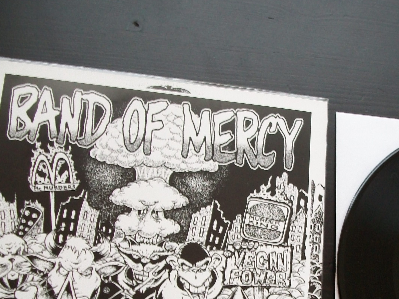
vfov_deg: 26.0
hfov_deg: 34.6
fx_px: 634
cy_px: 243
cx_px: 272
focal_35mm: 55
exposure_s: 1/10
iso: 160
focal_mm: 5.7
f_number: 2.9
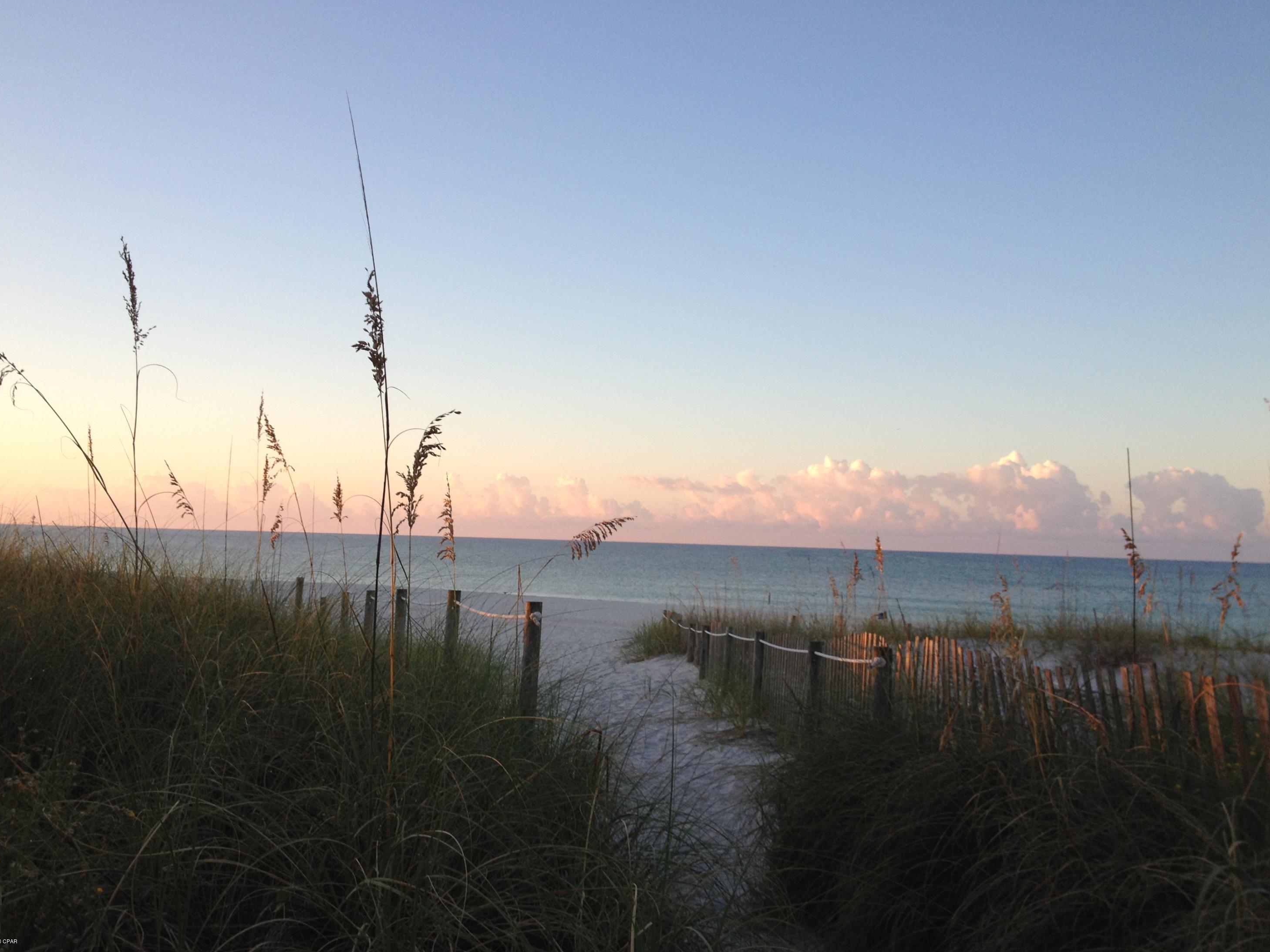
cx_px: 636
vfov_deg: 39.7
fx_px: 1321
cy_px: 483
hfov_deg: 51.4
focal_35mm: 36
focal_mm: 4.28
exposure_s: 1/351
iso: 50
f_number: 2.4
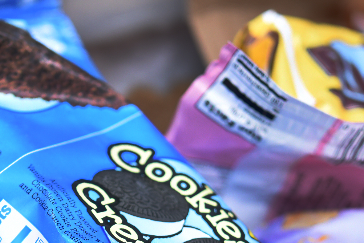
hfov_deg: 10.8
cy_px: 329
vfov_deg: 7.2
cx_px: 71
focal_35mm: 189
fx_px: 1912
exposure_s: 1/125
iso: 160
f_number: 3.5
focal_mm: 60
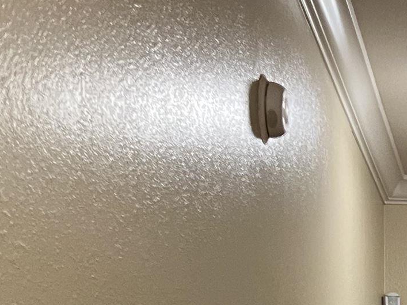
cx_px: 588
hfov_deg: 16.1
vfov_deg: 12.2
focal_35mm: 113
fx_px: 1328
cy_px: 523
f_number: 1.5
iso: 250
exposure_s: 1/60
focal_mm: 5.7
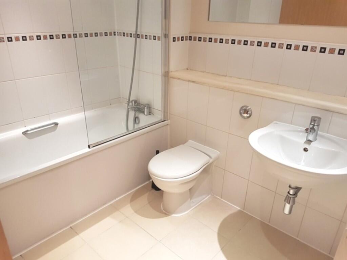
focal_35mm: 26
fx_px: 261
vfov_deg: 53.1
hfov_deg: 67.3
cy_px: 130
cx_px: 174
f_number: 1.7
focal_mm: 4.2
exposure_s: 1/50
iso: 125
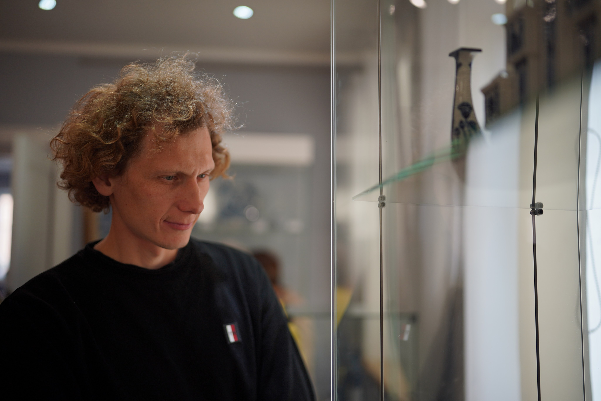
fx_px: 584
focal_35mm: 35
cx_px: 300
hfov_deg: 54.4
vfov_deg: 37.9
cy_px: 200
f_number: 1.2
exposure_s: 1/200
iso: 100
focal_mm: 35
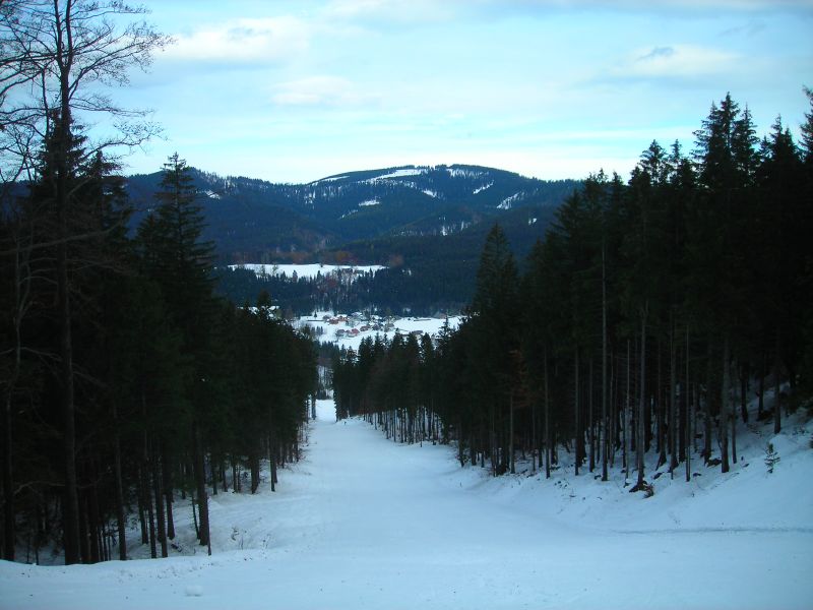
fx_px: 892
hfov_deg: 49.0
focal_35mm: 38
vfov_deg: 37.7
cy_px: 305
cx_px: 406
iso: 50
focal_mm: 6.3
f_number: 3.2
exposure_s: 1/330
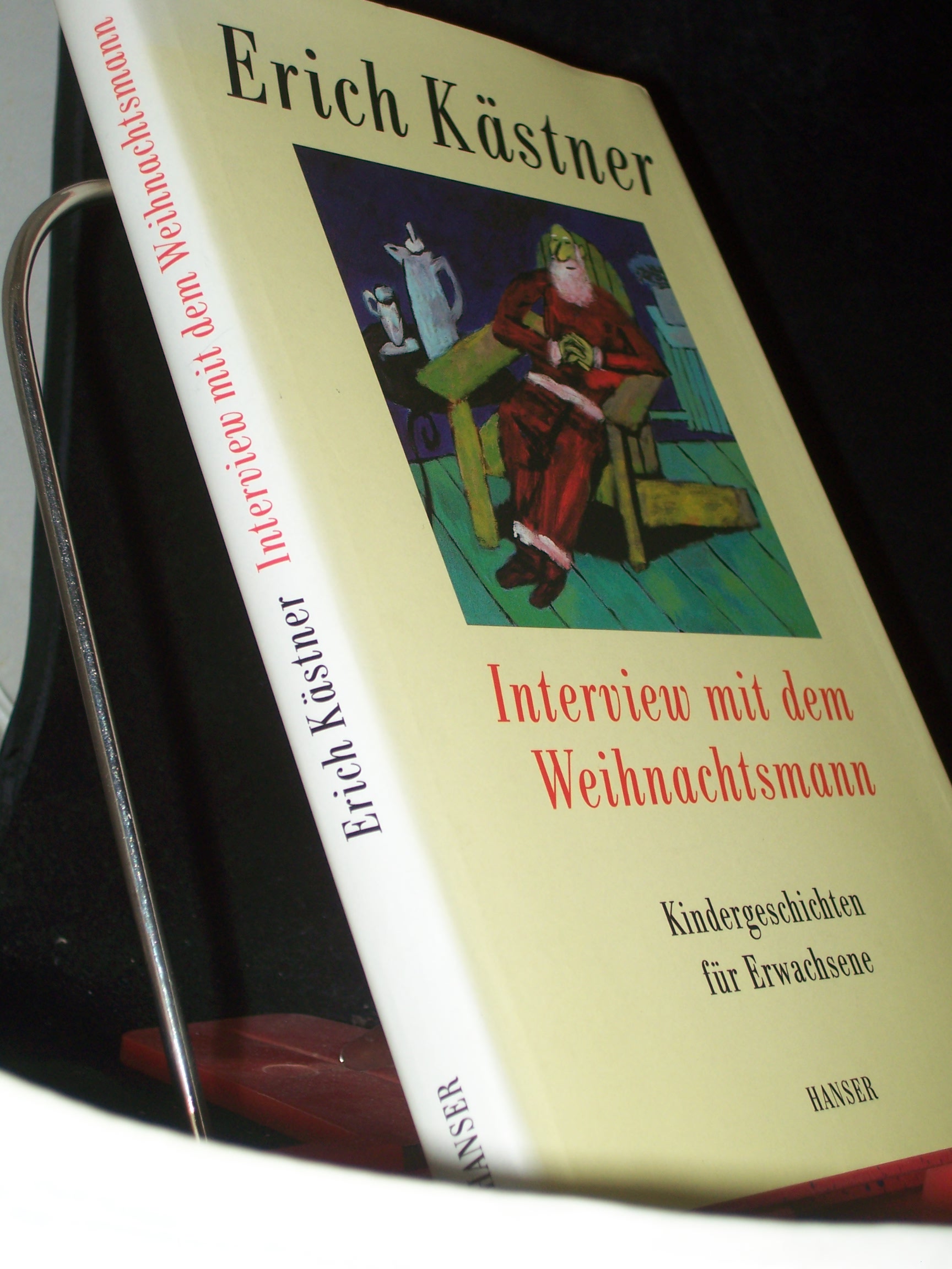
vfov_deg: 29.4
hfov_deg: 22.3
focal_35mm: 66
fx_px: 2420
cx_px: 476
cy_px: 634
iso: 80
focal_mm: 11
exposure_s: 1/80
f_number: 3.6
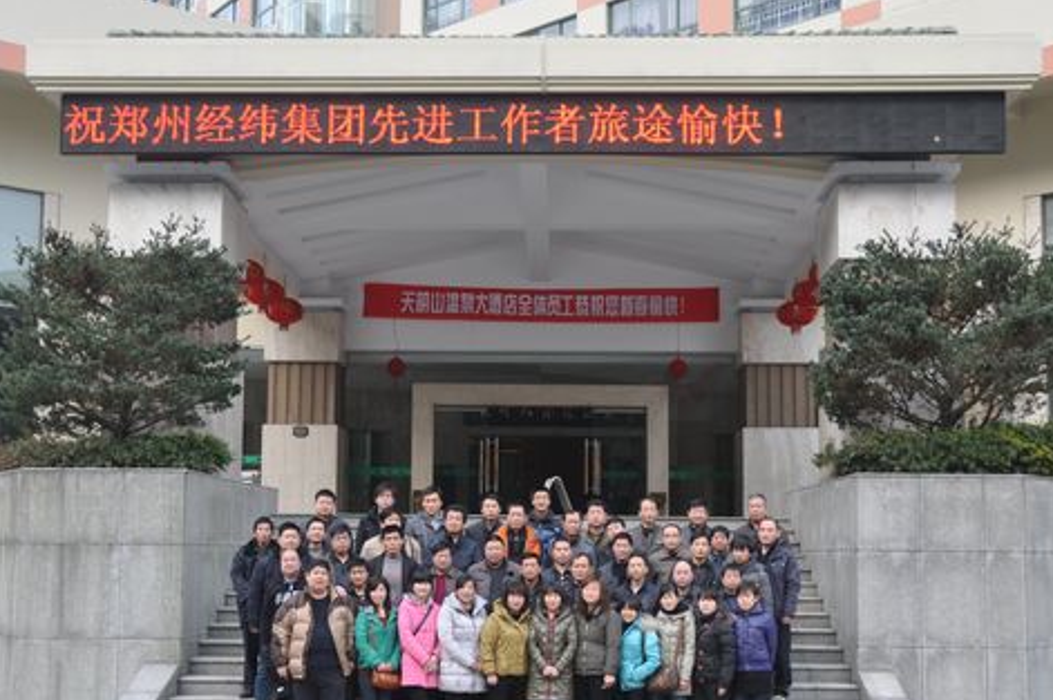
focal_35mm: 48
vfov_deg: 27.9
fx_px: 1403
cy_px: 422
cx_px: 539
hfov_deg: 41.1
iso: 280
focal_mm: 26
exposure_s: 1/125
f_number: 5.6
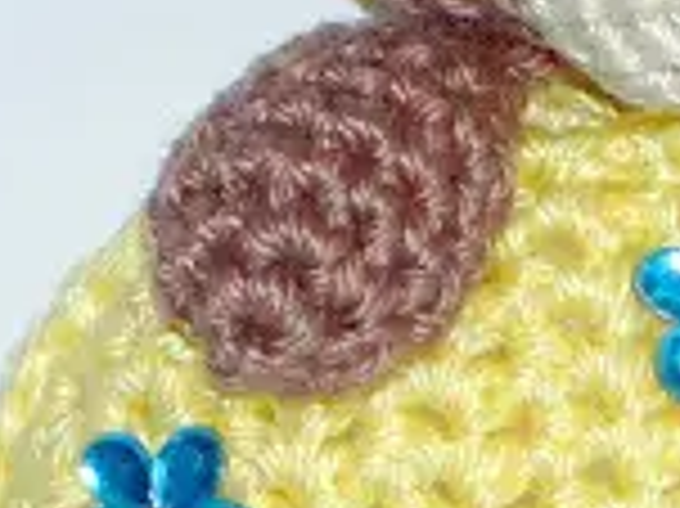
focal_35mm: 888
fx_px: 17430
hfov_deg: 2.2
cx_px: -383
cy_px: -364
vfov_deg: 1.7
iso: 100
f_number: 2.8
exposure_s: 1/60
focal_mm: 23.5
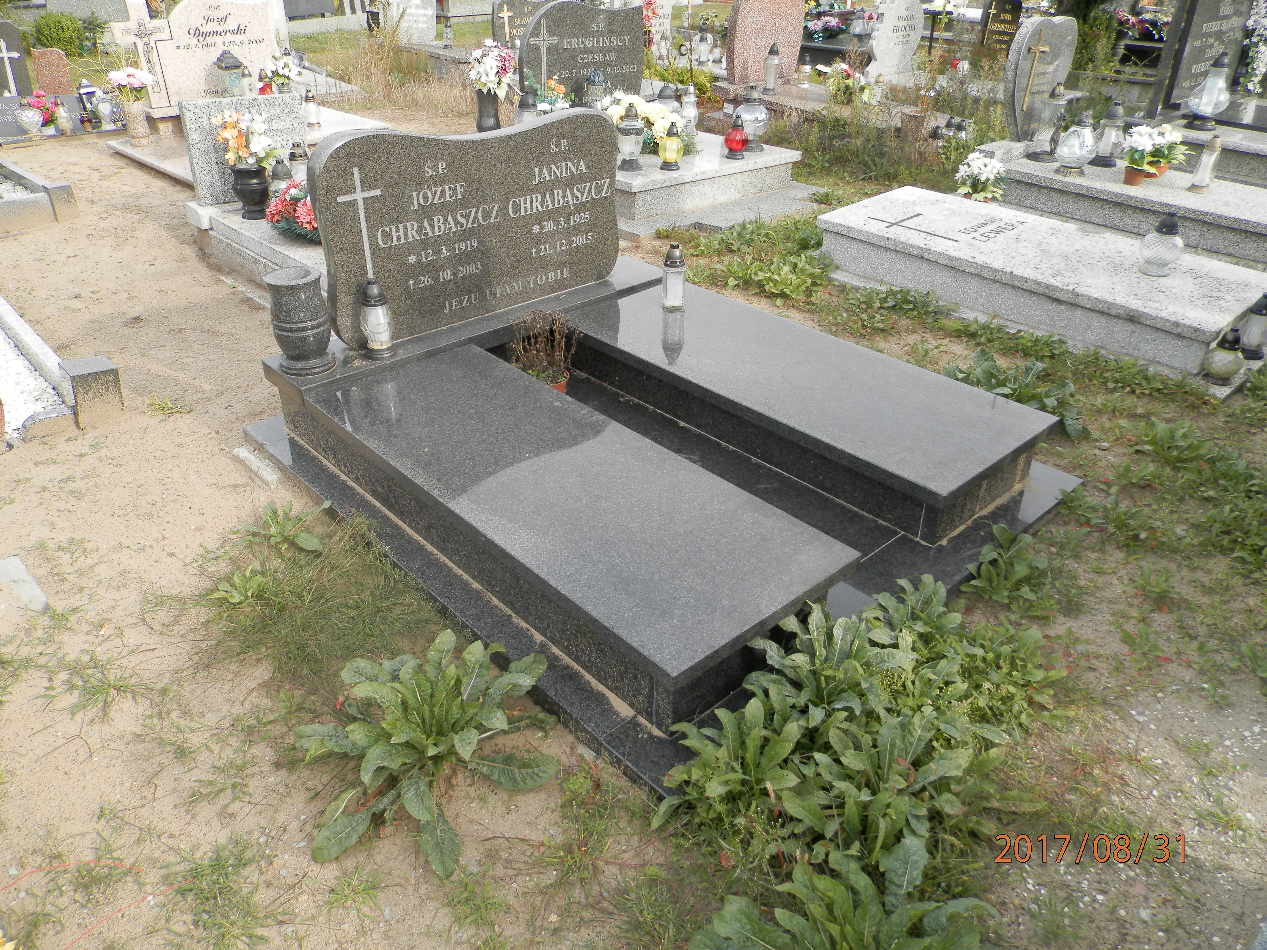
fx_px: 915
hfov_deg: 69.4
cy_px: 475
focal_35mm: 25
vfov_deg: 54.9
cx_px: 634
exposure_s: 1/320
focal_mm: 4.5
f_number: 3.1
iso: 80
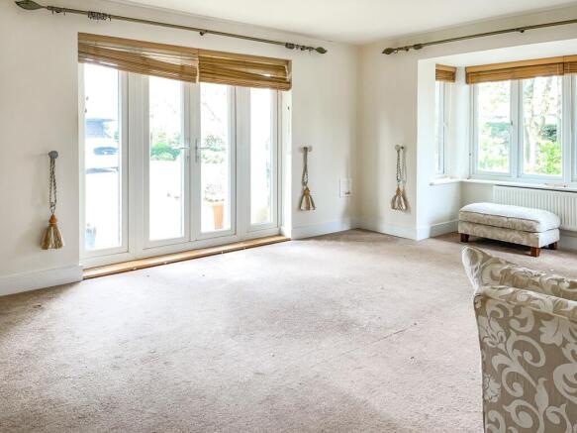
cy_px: 216
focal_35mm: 25
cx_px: 288
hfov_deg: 69.4
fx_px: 417
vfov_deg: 54.9
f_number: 1.6
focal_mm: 5.1
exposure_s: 1/40
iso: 64
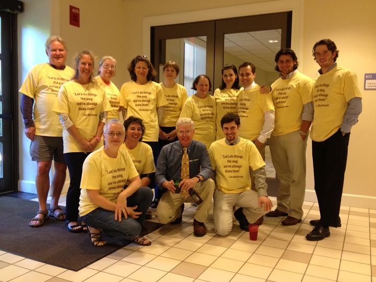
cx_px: 188
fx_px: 380
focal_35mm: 35
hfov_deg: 52.6
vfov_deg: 40.7
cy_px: 141
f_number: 2.4
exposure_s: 1/20
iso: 160
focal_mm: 4.28
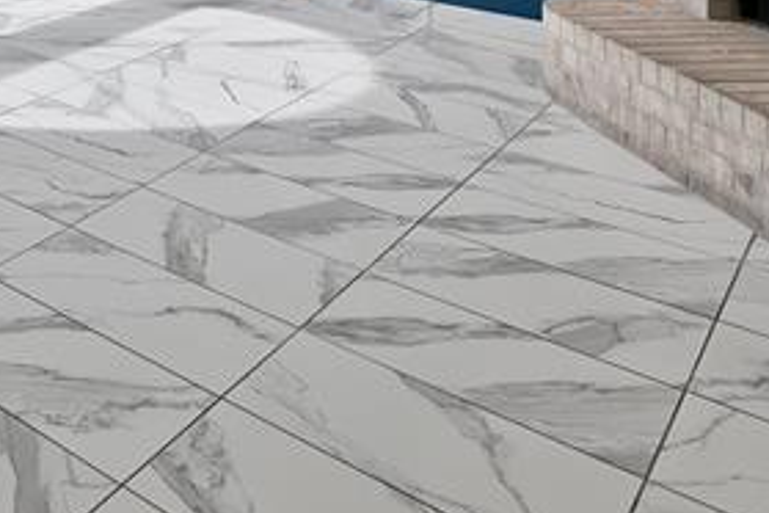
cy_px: -277
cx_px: -44
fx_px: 940
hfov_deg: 38.2
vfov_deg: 23.6
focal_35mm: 44
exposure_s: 1/4
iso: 640
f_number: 9
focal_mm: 12
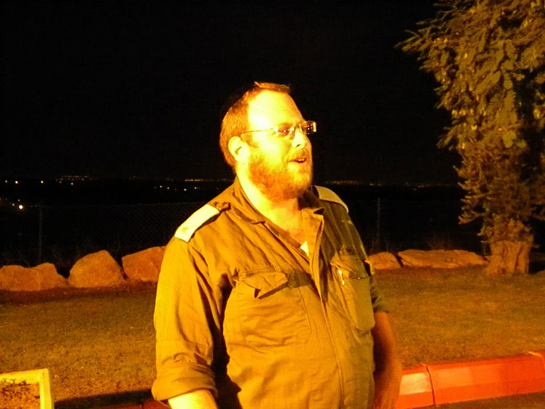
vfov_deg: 35.1
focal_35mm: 41
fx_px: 646
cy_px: 204
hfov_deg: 45.8
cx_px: 272
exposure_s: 1/41.2
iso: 3200
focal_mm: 7.3
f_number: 3.8
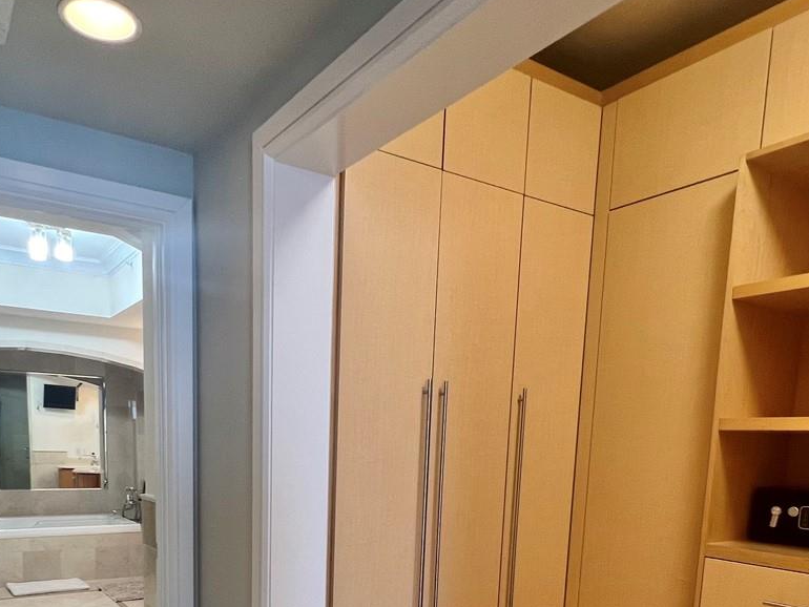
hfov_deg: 65.1
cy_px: 536
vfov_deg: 46.8
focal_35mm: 27
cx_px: 354
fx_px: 631
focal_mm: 1.57
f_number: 1.8
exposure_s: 1/60
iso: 125
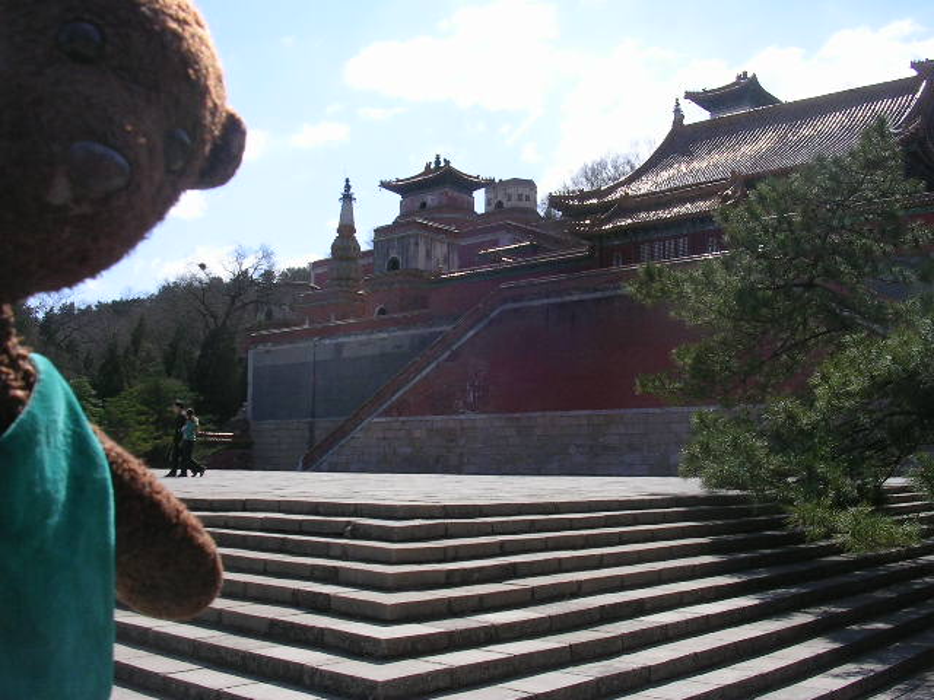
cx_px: 467
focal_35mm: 38
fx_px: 1025
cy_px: 350
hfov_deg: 49.0
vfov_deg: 37.7
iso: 50
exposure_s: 1/334
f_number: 5.6
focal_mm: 5.8
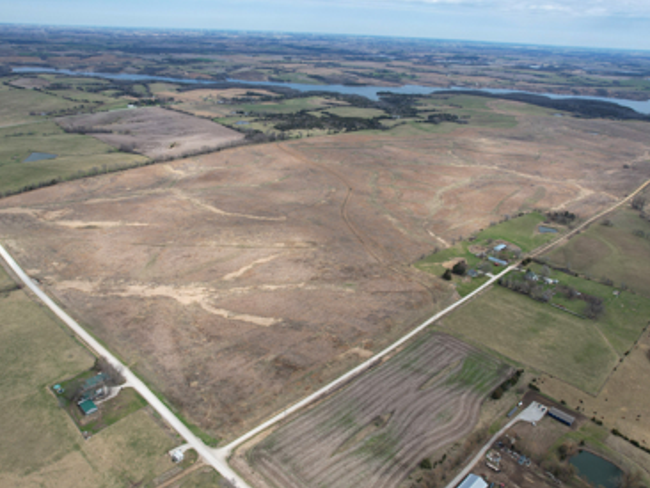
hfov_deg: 67.3
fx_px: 489
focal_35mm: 26
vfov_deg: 53.1
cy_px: 234
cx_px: 320
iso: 100
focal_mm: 8.38
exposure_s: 1/2000
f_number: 2.8
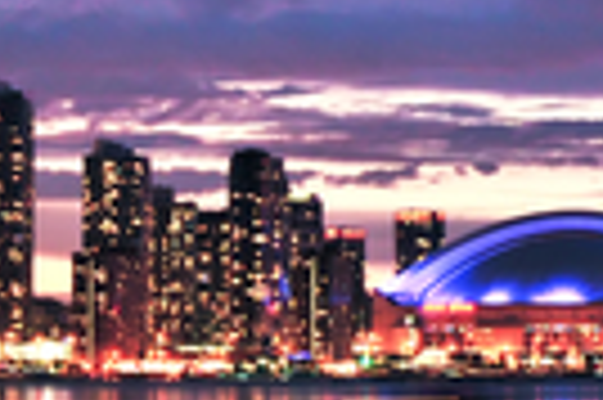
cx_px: 1377
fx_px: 3720
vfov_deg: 6.2
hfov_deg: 8.6
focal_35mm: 222
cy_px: 146
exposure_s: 4
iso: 200
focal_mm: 31
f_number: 9
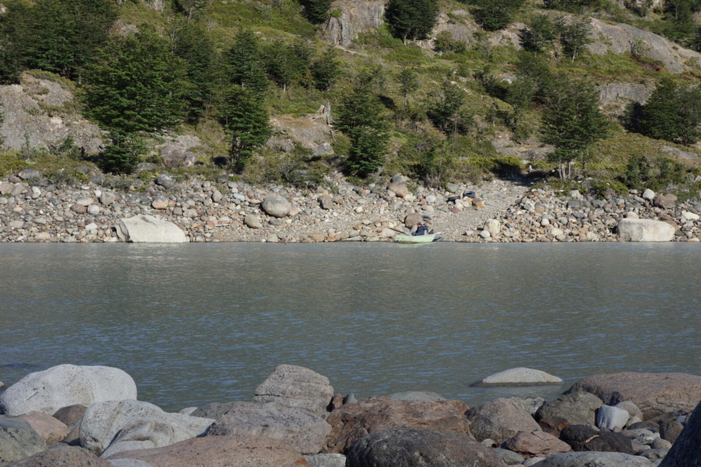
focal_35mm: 82
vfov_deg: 16.7
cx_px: 350
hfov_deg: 24.8
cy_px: 234
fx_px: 1597
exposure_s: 1/250
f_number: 8
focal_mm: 55
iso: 100
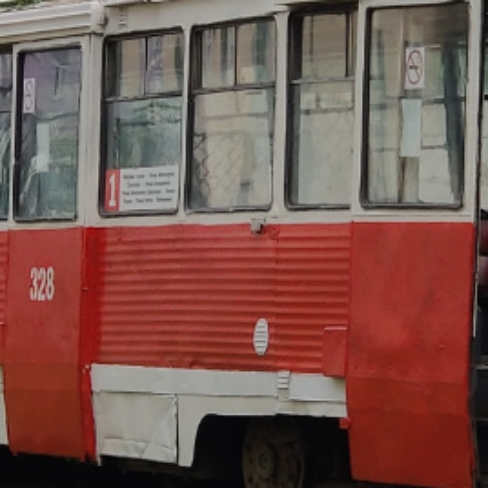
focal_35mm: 317
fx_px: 5056
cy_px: 79
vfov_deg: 5.5
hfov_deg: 5.5
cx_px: 308
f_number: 2.44
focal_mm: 6.95
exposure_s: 1/372
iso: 100
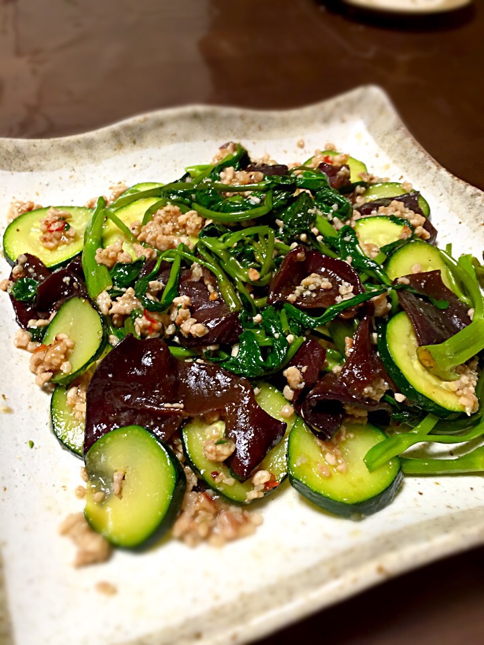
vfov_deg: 61.7
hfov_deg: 48.2
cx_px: 242
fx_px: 541
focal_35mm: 29
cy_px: 322
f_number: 2.2
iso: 80
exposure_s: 1/30
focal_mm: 4.15
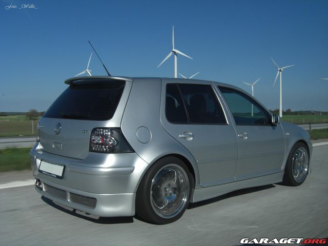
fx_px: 360
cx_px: 164
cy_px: 123
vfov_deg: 37.7
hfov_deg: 49.0
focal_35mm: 38
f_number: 8
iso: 80
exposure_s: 1/250
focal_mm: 7.9
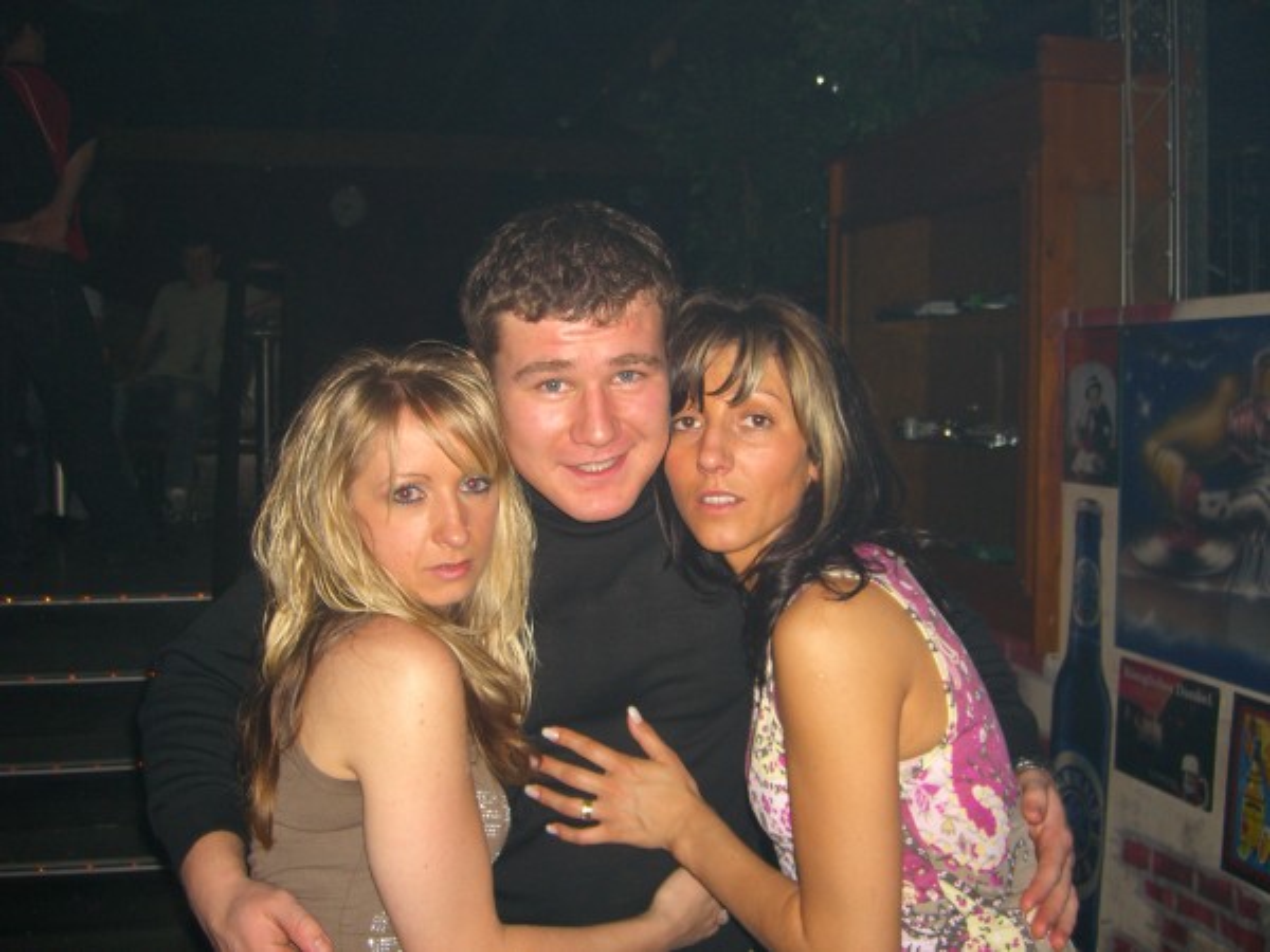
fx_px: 1394
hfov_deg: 49.0
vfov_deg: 37.7
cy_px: 476
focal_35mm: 38
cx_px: 635
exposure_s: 1/60
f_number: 2.8
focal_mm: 7.9
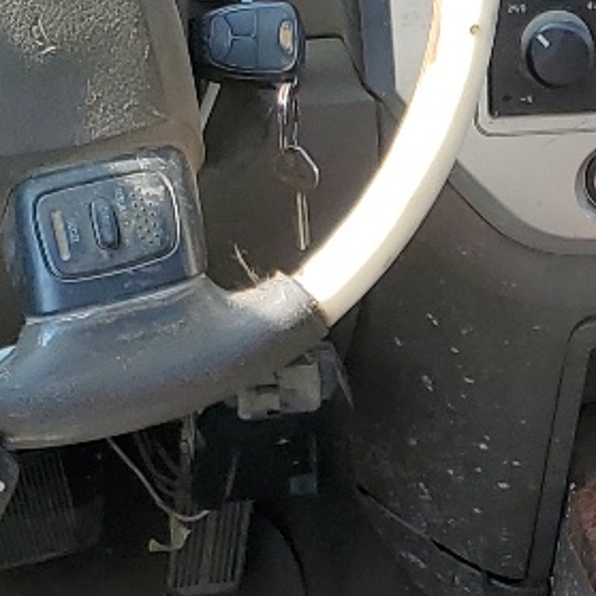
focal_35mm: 132
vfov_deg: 13.0
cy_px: 609
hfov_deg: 13.1
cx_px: 581
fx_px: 2571
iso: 50
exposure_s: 1/625
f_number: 1.5
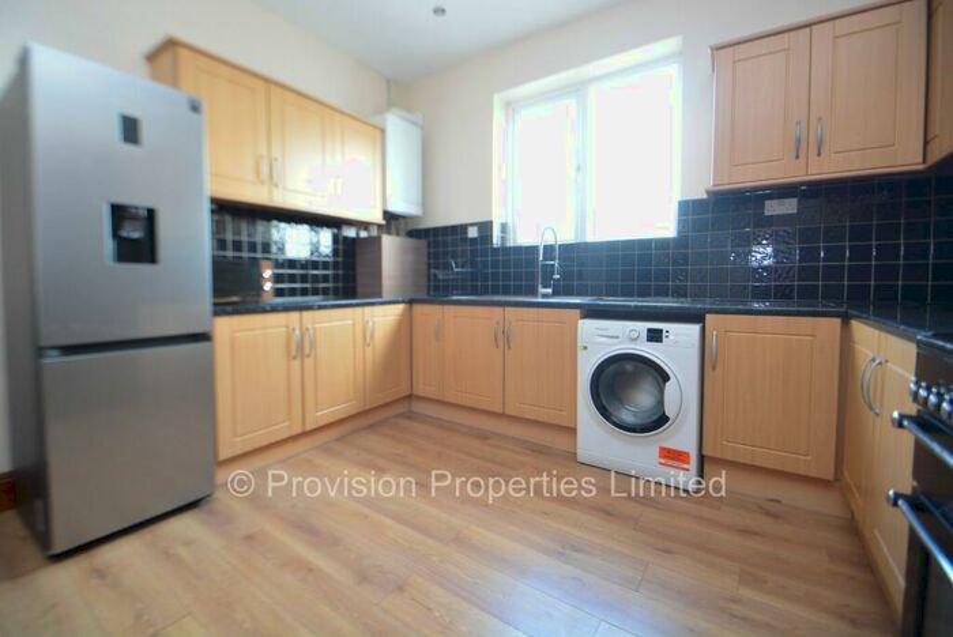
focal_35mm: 15
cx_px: 476
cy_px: 318
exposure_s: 1/45
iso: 800
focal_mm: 10
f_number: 3.5
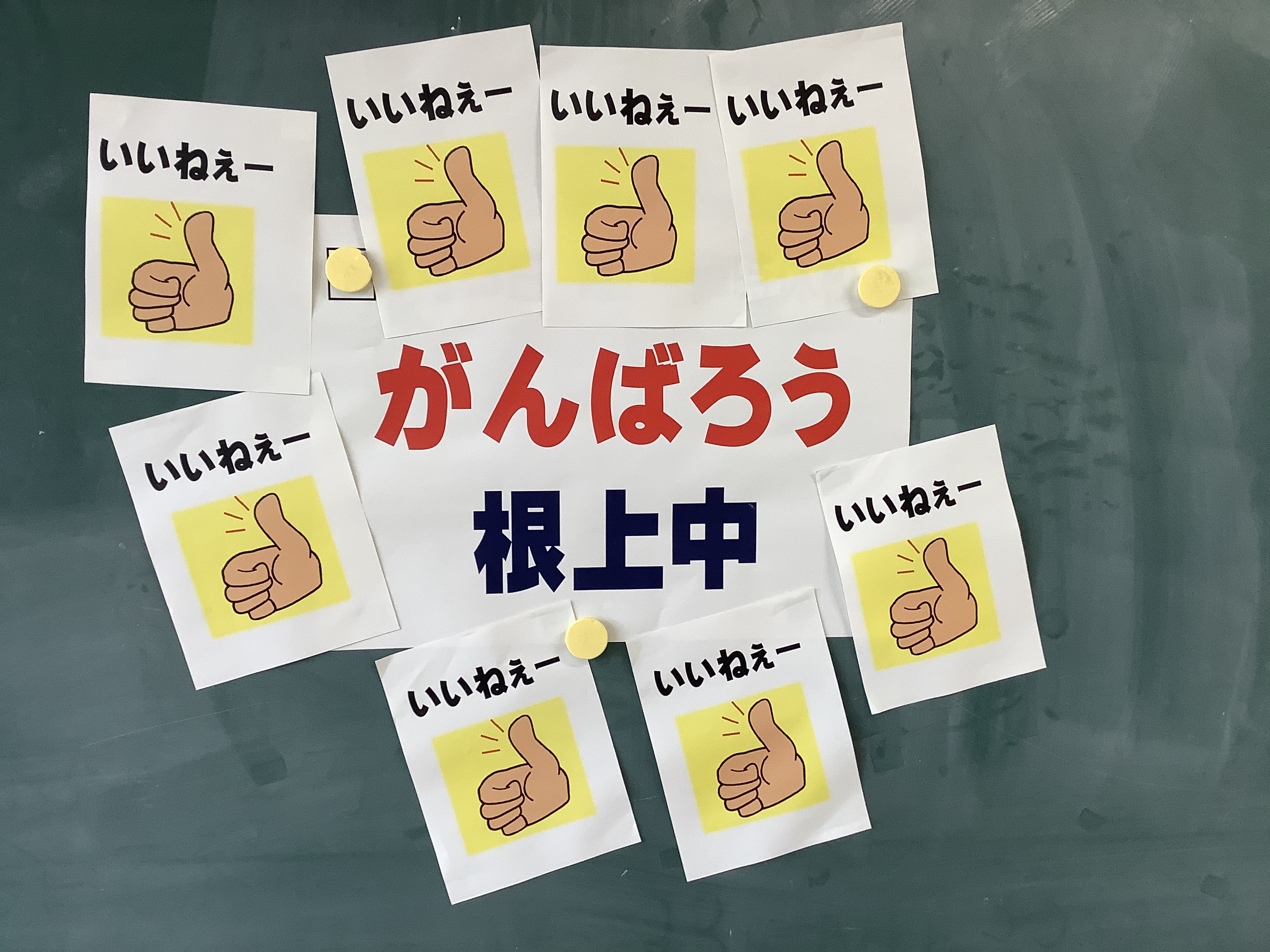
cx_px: 635
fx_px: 1137
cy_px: 476
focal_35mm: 31
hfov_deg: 58.4
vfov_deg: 45.4
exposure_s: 1/120
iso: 80
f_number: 2.4
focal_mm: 3.3
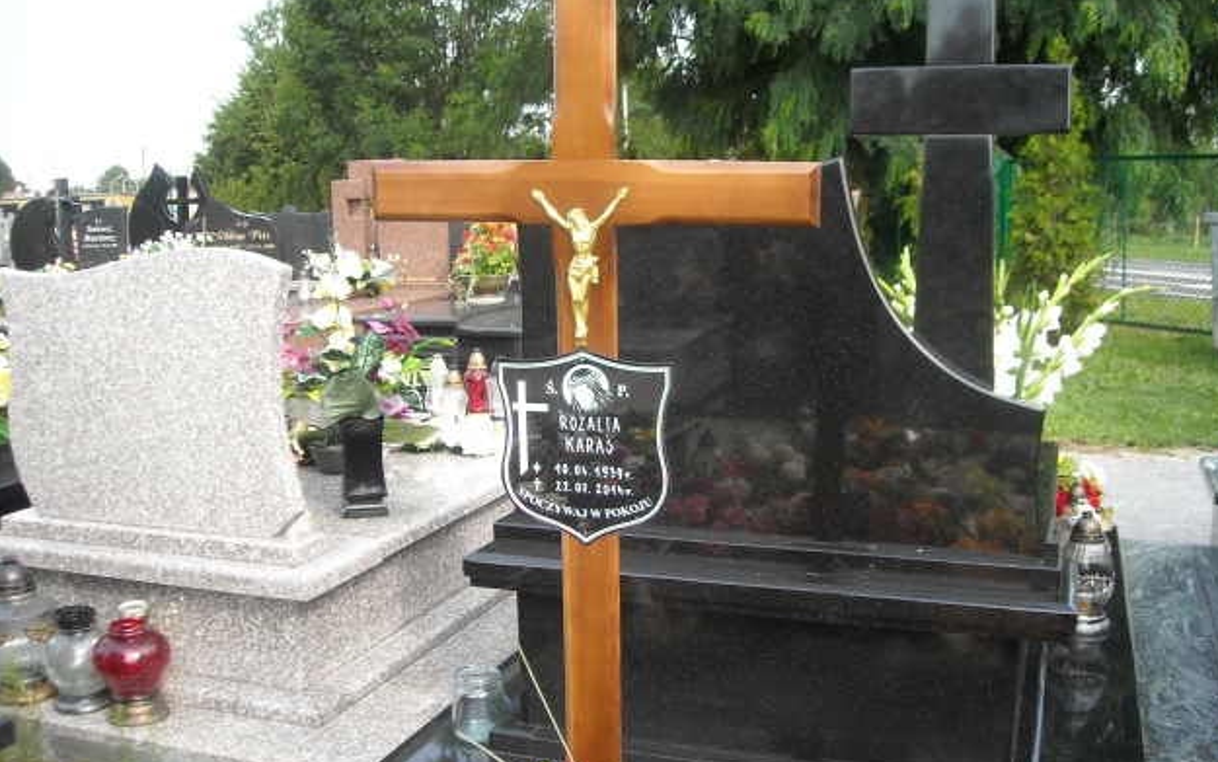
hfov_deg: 51.5
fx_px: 1262
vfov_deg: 33.6
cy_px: 431
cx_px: 620
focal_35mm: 38
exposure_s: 1/239
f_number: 2.8
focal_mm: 5.7
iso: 64
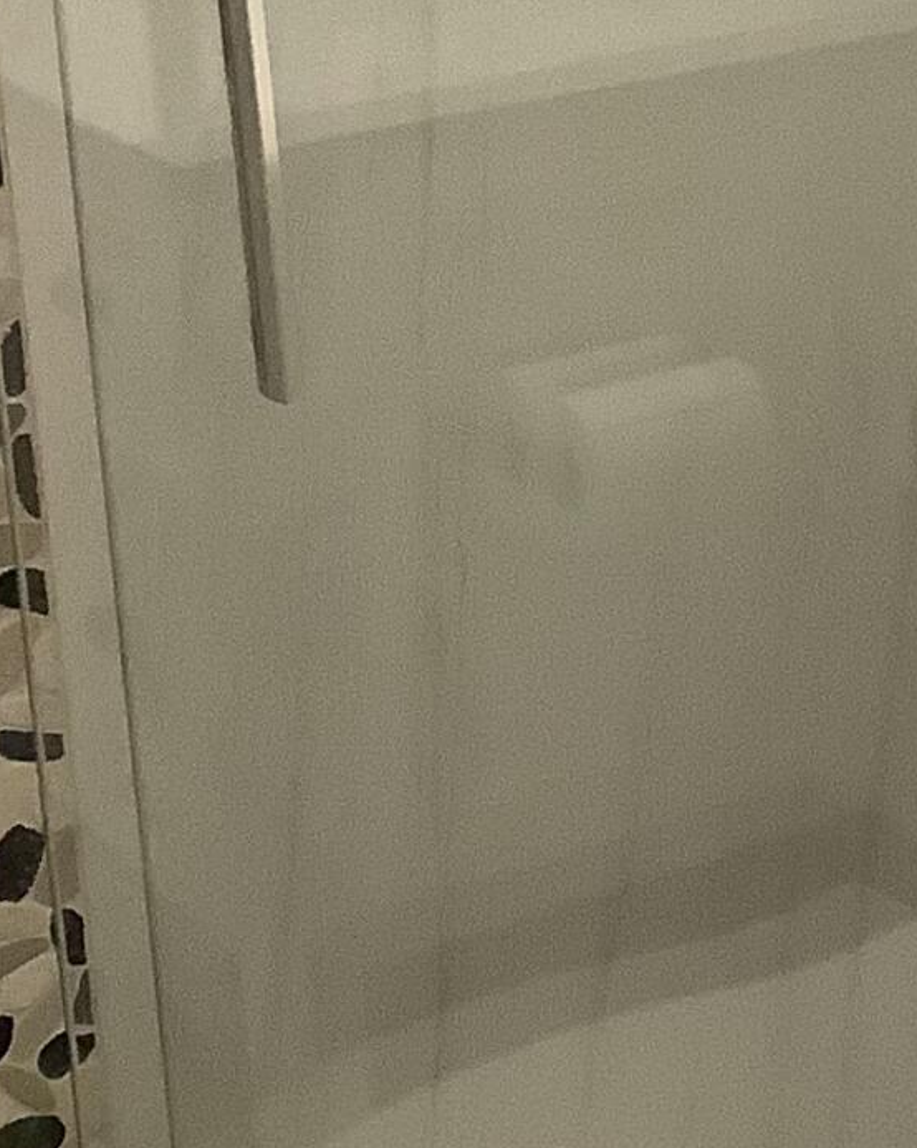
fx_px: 4446
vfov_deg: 14.3
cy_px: -156
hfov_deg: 10.6
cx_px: 1963
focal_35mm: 131
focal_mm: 3.3
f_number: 2.4
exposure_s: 1/60
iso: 160
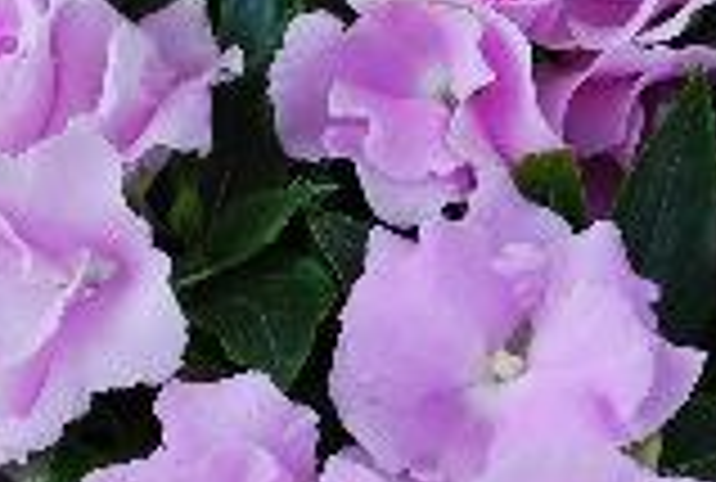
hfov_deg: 20.7
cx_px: 464
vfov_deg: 14.0
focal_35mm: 98
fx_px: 1955
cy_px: 306
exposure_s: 1/60
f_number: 8
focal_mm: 26
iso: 180
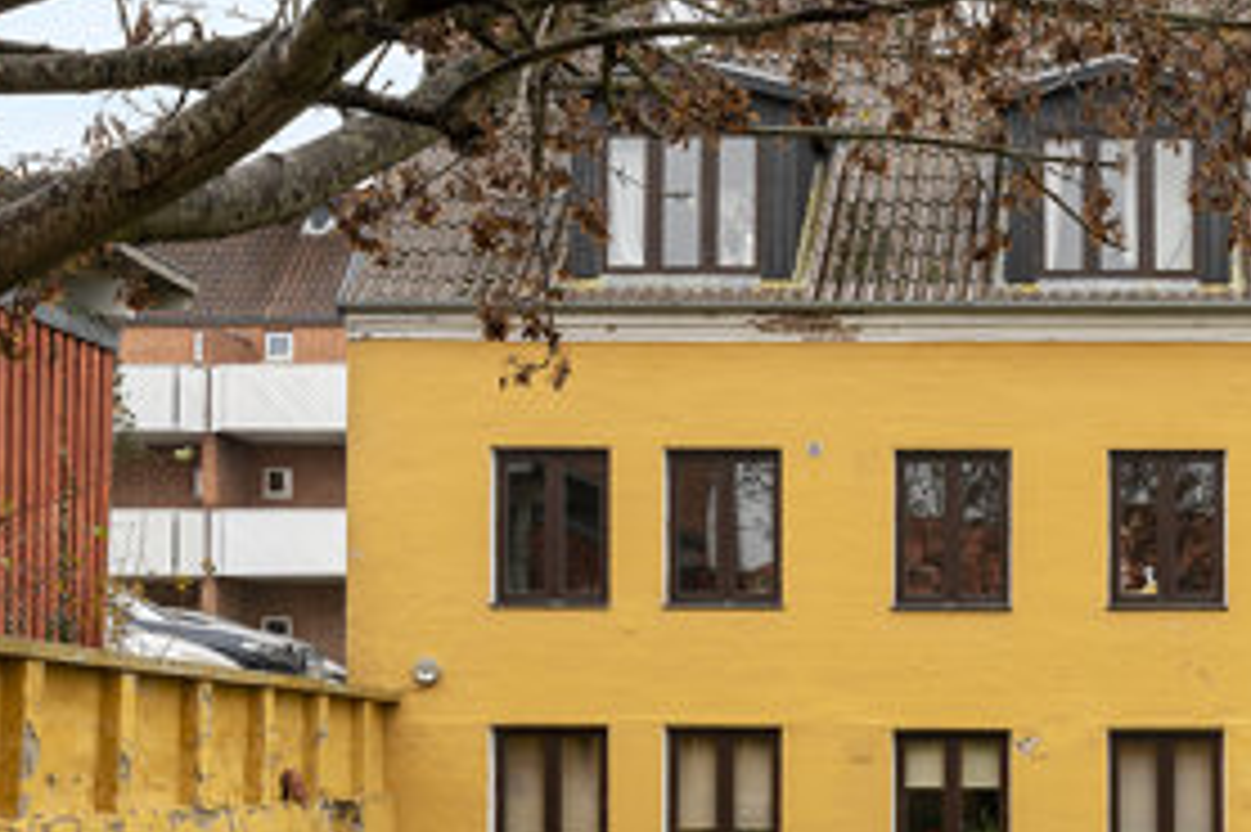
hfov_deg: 28.8
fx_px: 2327
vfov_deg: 20.0
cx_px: 1138
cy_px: 702
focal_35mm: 67
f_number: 8
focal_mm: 31
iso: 250
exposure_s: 1/60
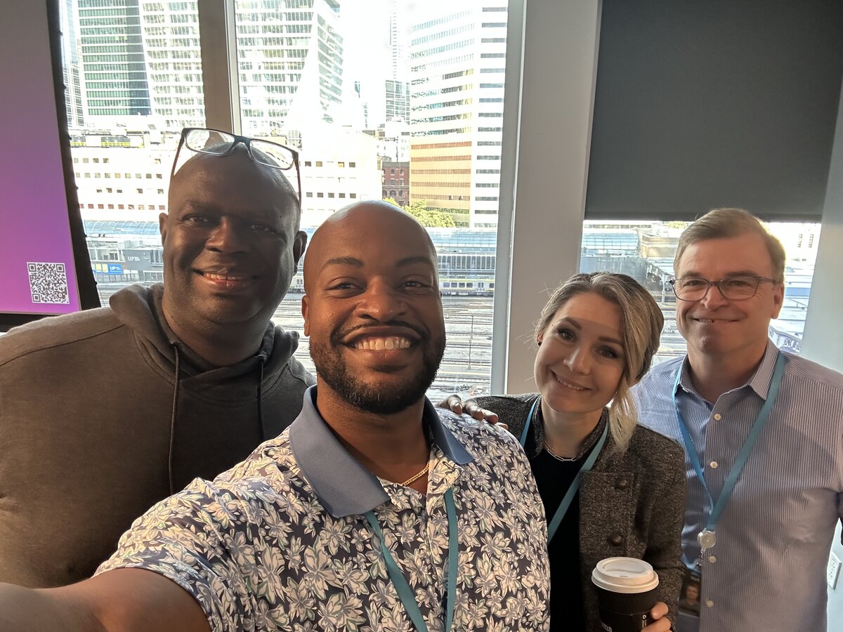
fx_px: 560
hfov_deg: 73.9
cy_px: 316
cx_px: 422
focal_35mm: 23
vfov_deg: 58.9
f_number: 1.9
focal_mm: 2.69
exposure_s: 1/60
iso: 200
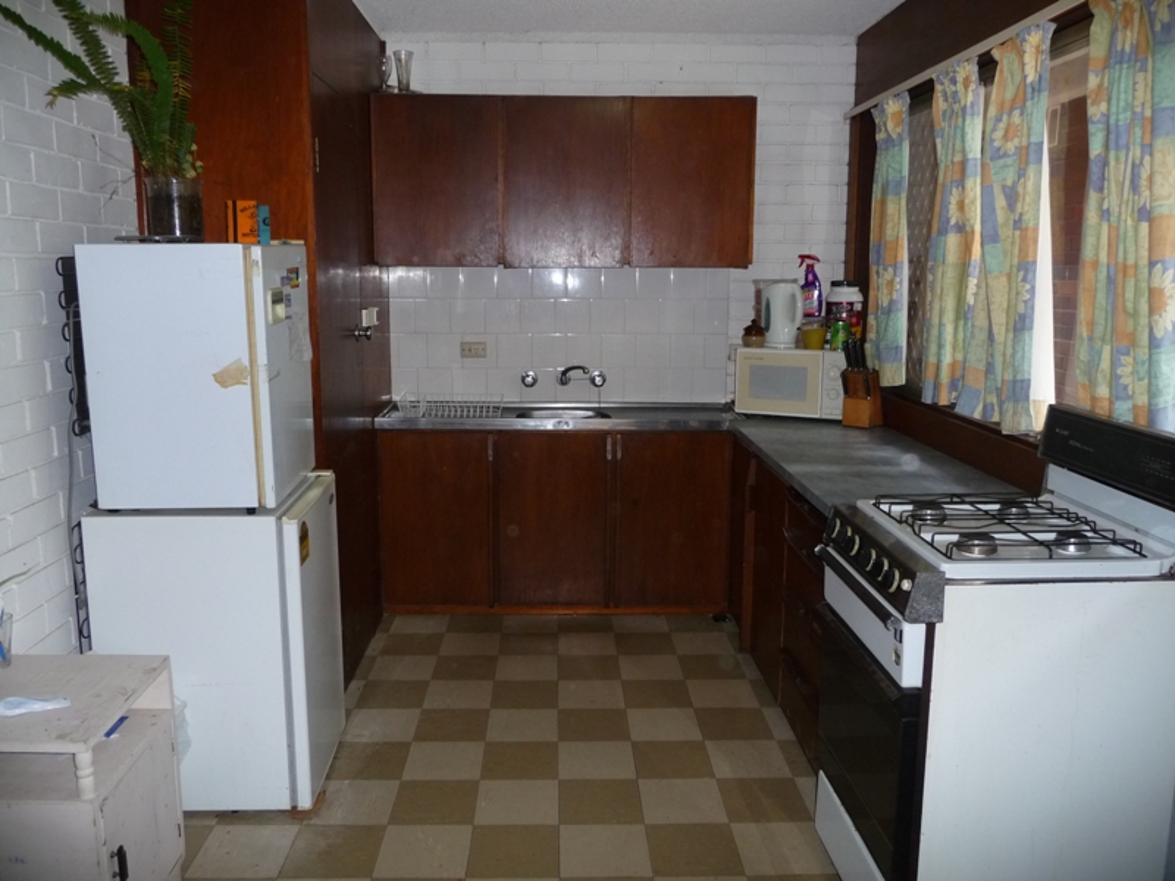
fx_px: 950
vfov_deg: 49.7
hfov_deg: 63.4
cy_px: 440
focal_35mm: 28
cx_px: 588
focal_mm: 4.7
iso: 200
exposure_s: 1/30
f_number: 3.3
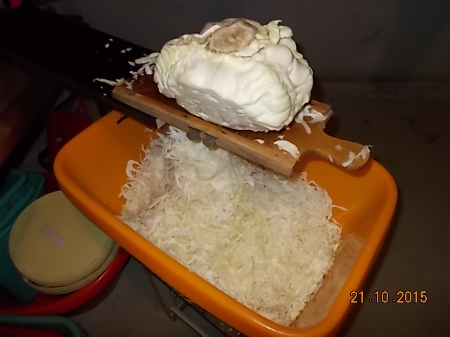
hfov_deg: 67.3
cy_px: 168
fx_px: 338
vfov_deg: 53.1
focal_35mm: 26
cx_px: 225
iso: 200
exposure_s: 1/25
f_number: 3.2
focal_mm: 4.6
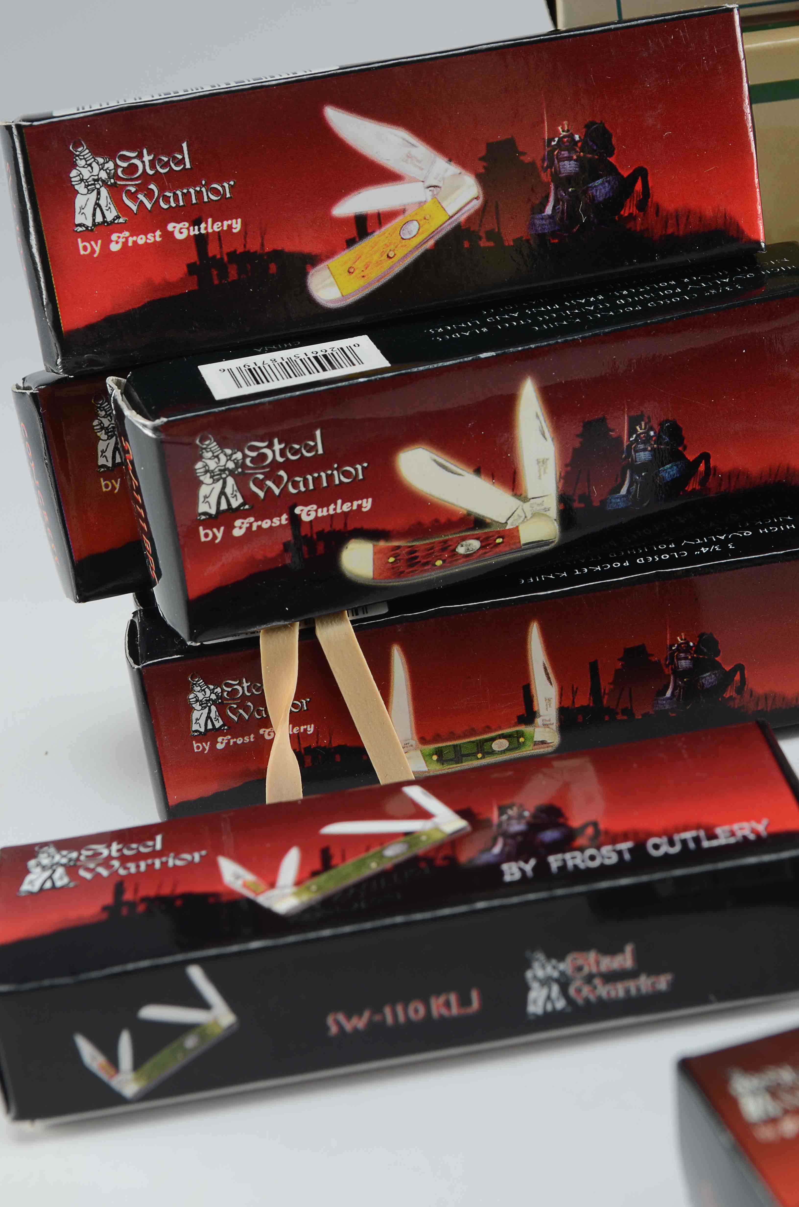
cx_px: 400
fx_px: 2408
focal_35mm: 72
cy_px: 604
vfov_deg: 28.1
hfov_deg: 18.8
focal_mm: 48
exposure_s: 1/80
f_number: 11
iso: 100
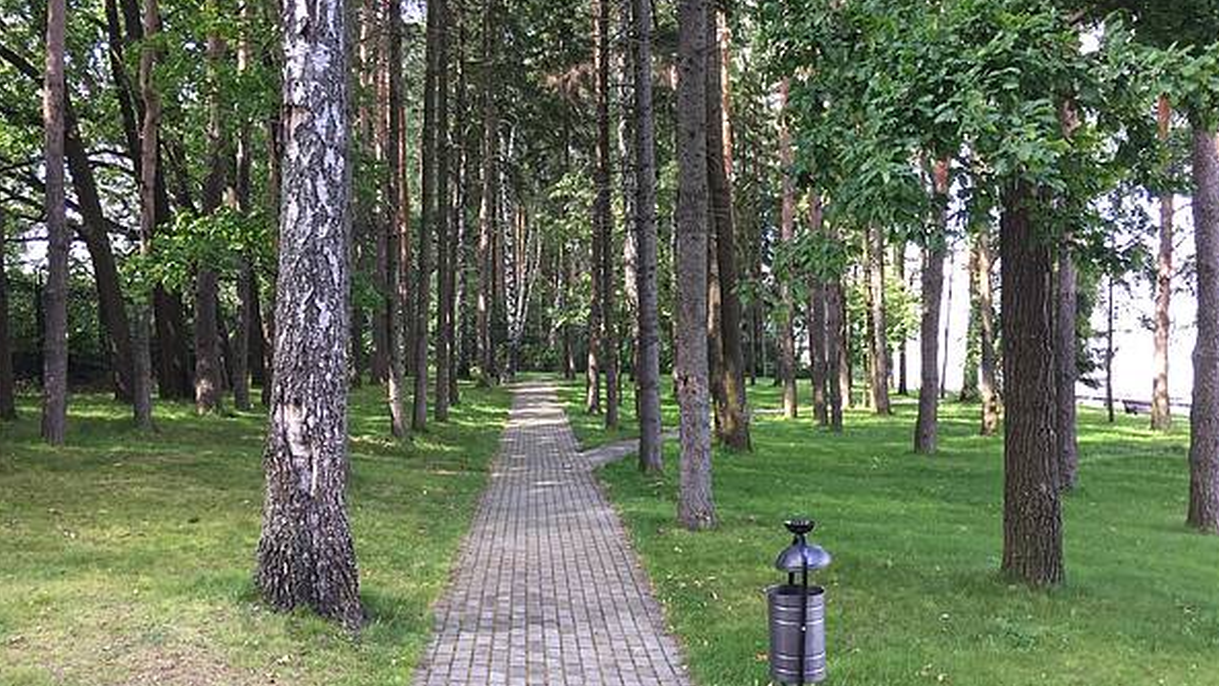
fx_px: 1034
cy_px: 340
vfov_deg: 36.7
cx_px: 616
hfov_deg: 61.0
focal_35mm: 32
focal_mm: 4.15
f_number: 2.2
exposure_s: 1/100
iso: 40
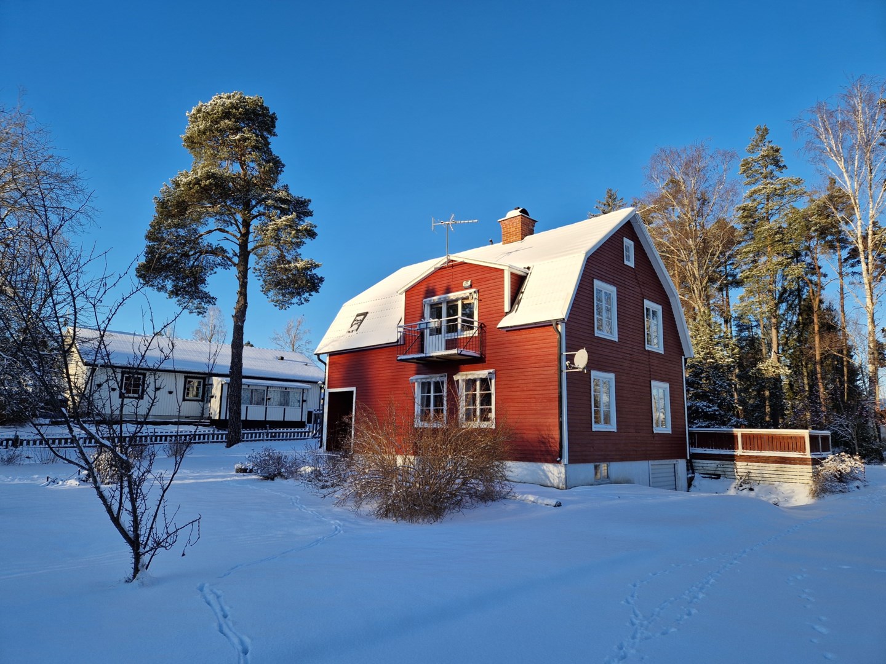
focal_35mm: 23
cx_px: 443
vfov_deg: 58.9
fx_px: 589
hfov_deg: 73.9
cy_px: 332
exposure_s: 1/762
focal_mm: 5.4
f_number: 1.8
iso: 50
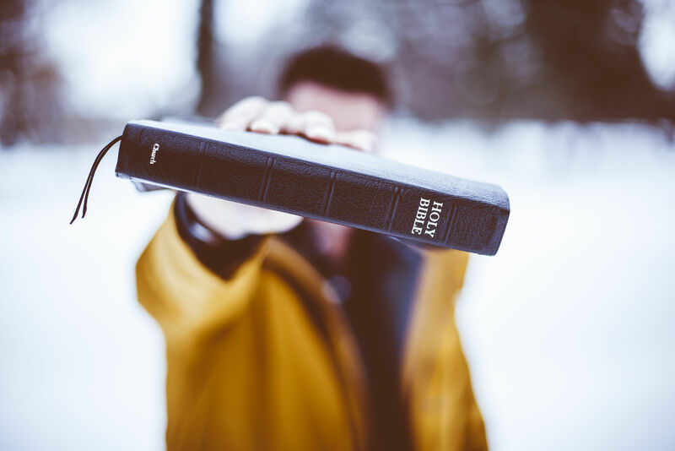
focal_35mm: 50
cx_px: 338
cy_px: 226
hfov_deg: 39.6
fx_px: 938
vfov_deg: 27.0
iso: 50
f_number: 1.4
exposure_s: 1/640
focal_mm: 50
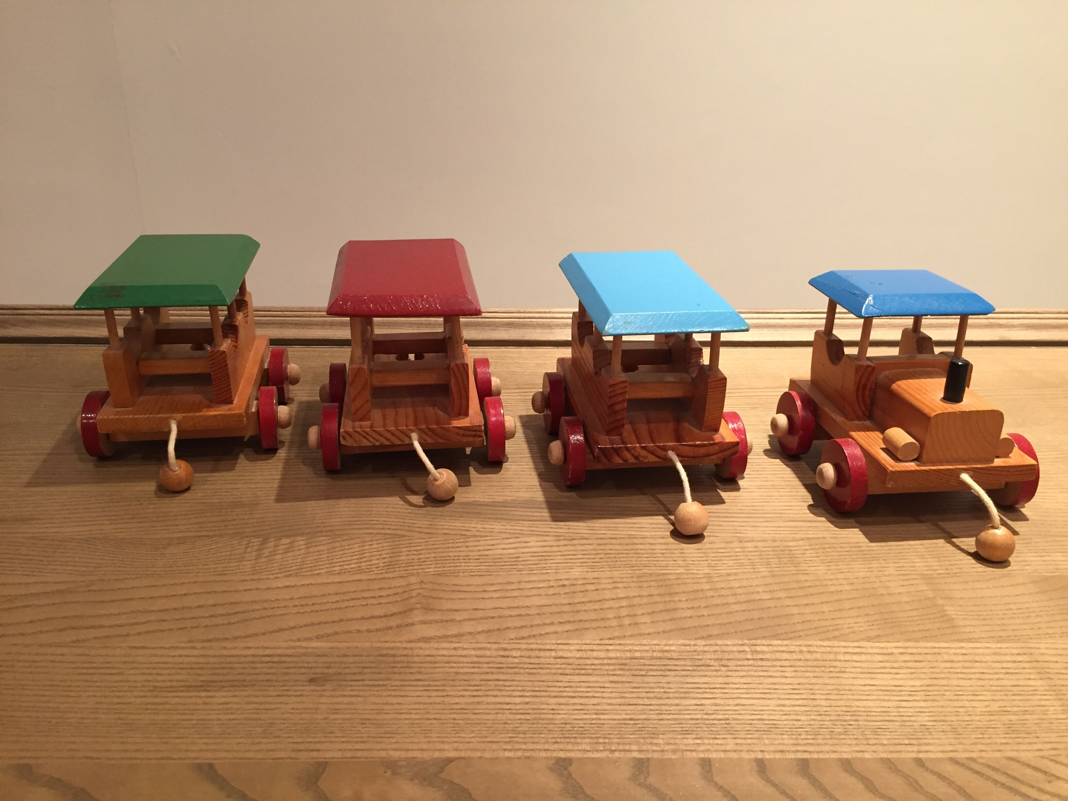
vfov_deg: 48.2
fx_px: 895
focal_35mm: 29
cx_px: 534
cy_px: 400
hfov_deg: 61.7
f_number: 2.2
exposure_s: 1/33
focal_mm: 4.15
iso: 160
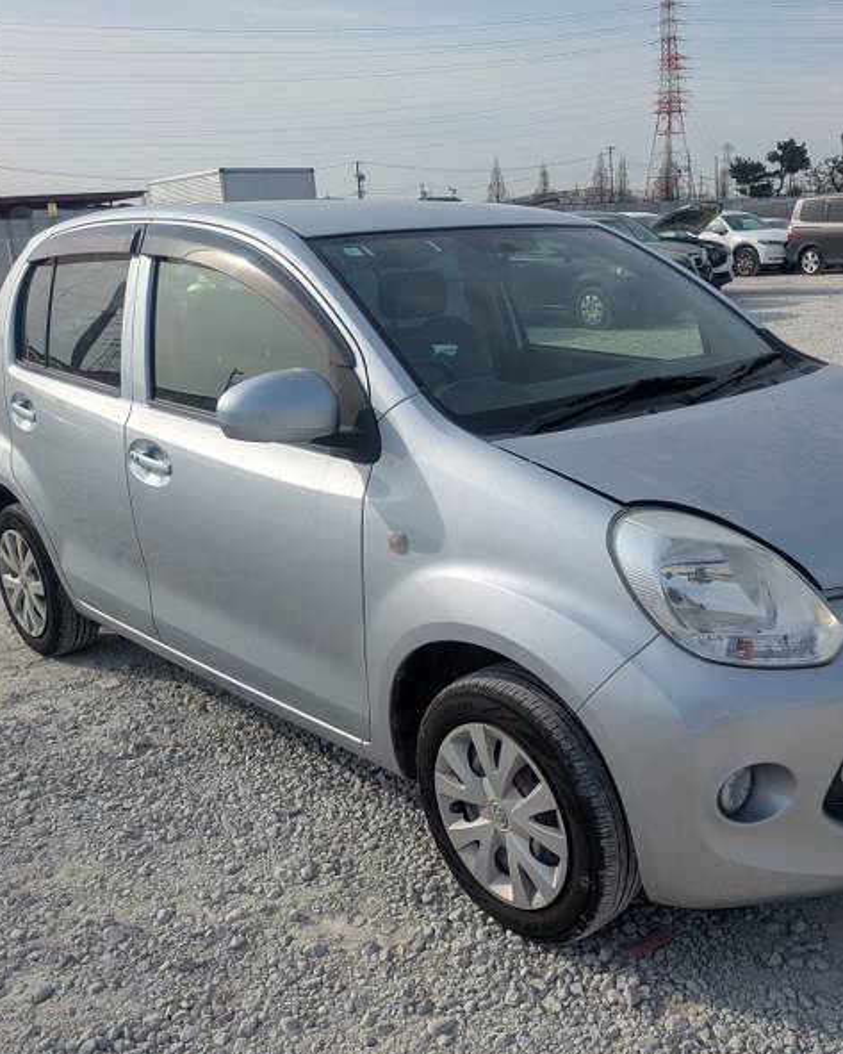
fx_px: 1029
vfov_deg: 54.2
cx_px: 500
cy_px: 531
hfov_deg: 44.4
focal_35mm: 33
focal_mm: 5.43
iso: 53
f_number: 1.89
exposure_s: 1/4444
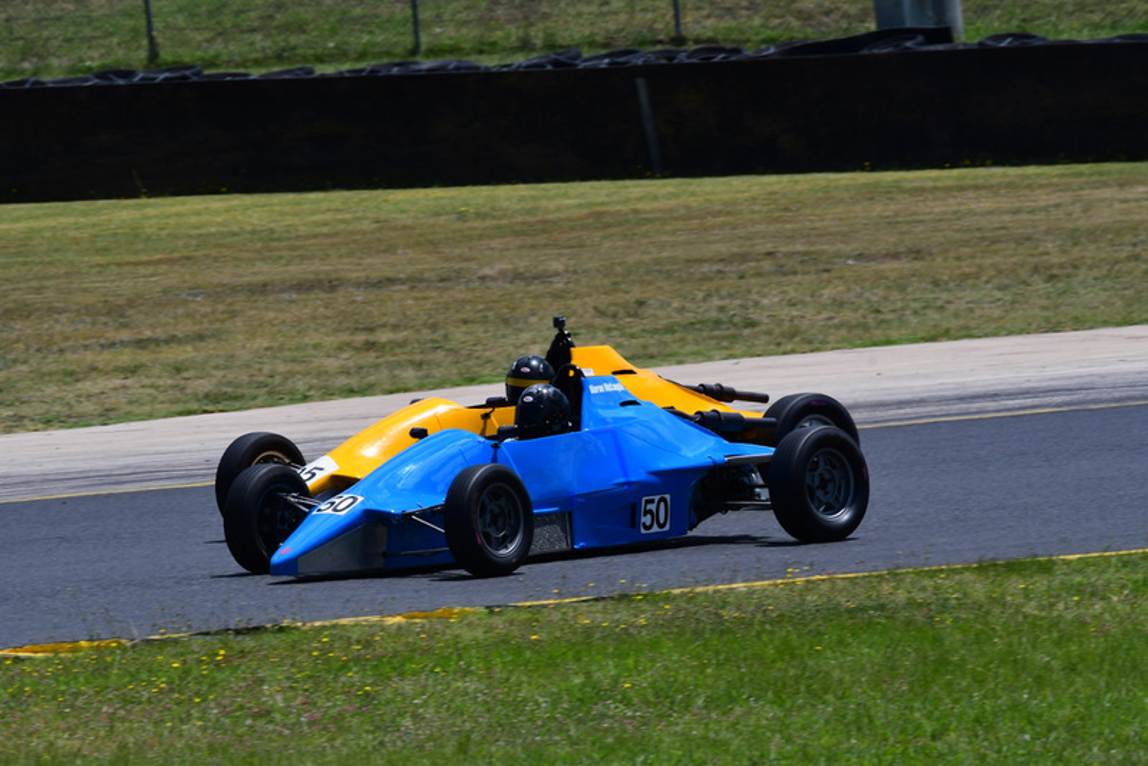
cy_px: 383
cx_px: 574
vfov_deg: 2.5
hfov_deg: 3.7
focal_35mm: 555
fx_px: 17704
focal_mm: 370
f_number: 13
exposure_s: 1/640
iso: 320
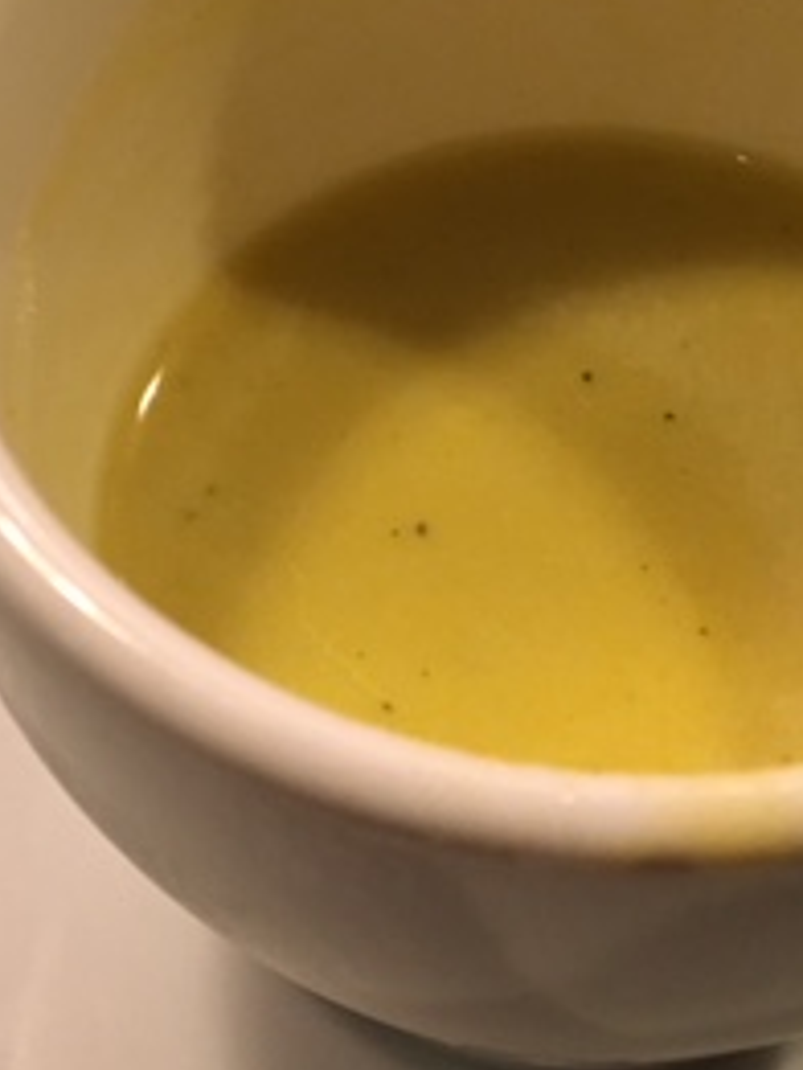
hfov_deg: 20.5
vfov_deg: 27.3
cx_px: 639
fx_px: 2194
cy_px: 644
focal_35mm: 71
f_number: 2.2
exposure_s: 1/33
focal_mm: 4.15
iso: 200
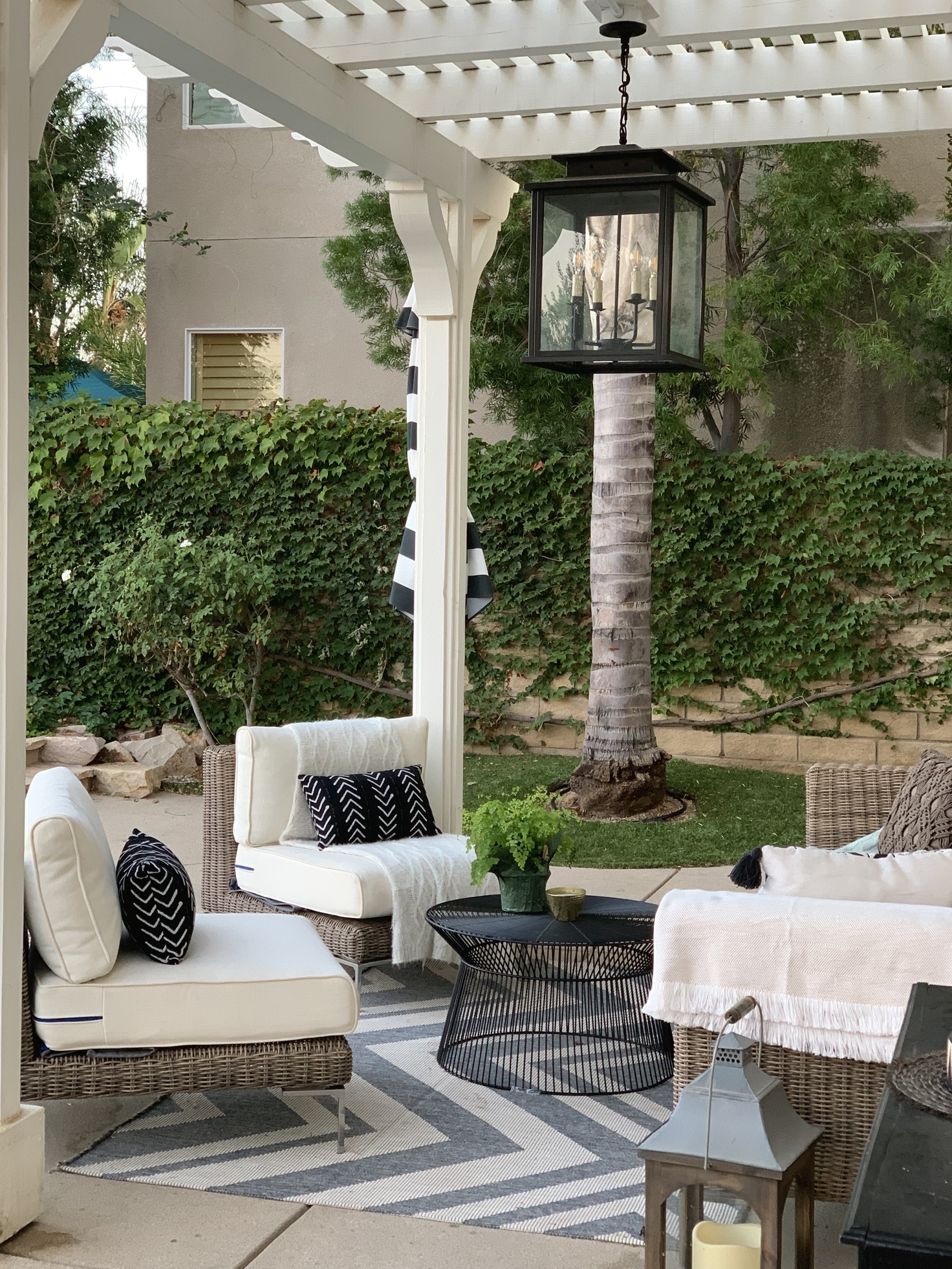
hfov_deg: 27.5
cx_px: 468
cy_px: 635
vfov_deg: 36.2
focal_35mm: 53
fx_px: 1943
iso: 125
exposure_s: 1/122
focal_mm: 6
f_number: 2.4
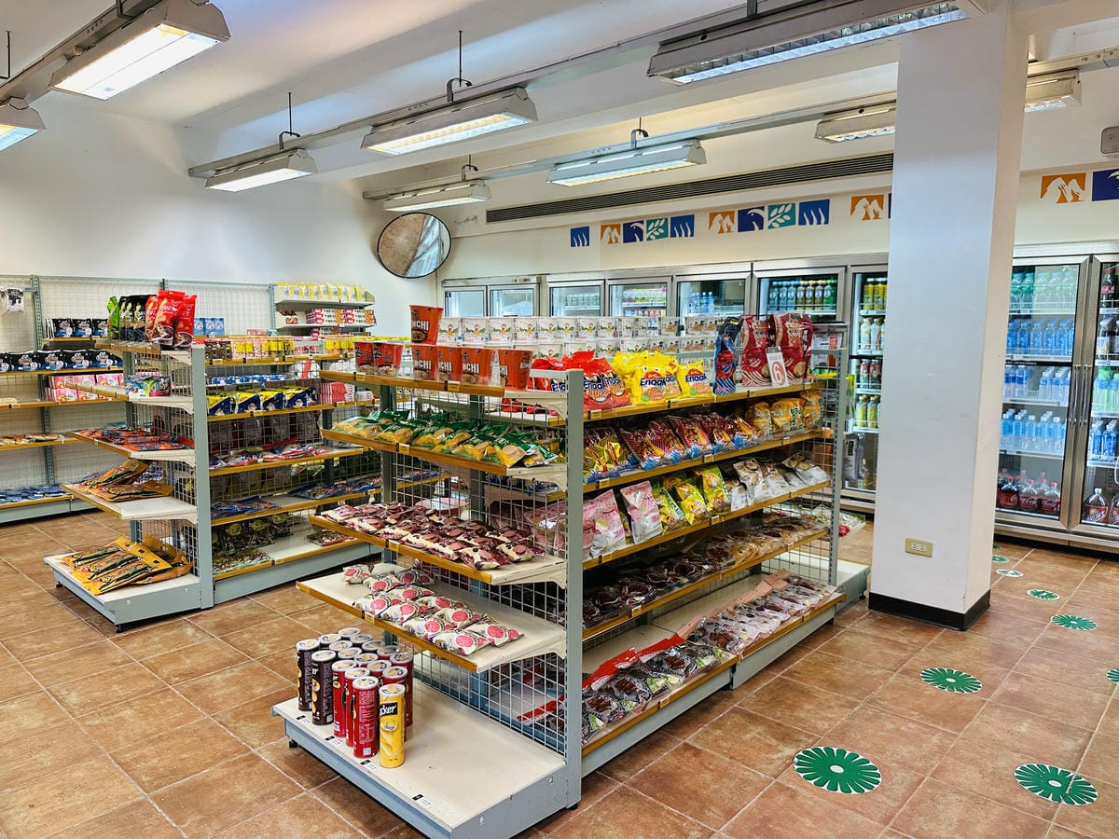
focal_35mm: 24
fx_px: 776
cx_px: 560
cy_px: 420
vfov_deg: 56.8
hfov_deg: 71.6
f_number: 1.78
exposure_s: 1/120
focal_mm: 6.86
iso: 200
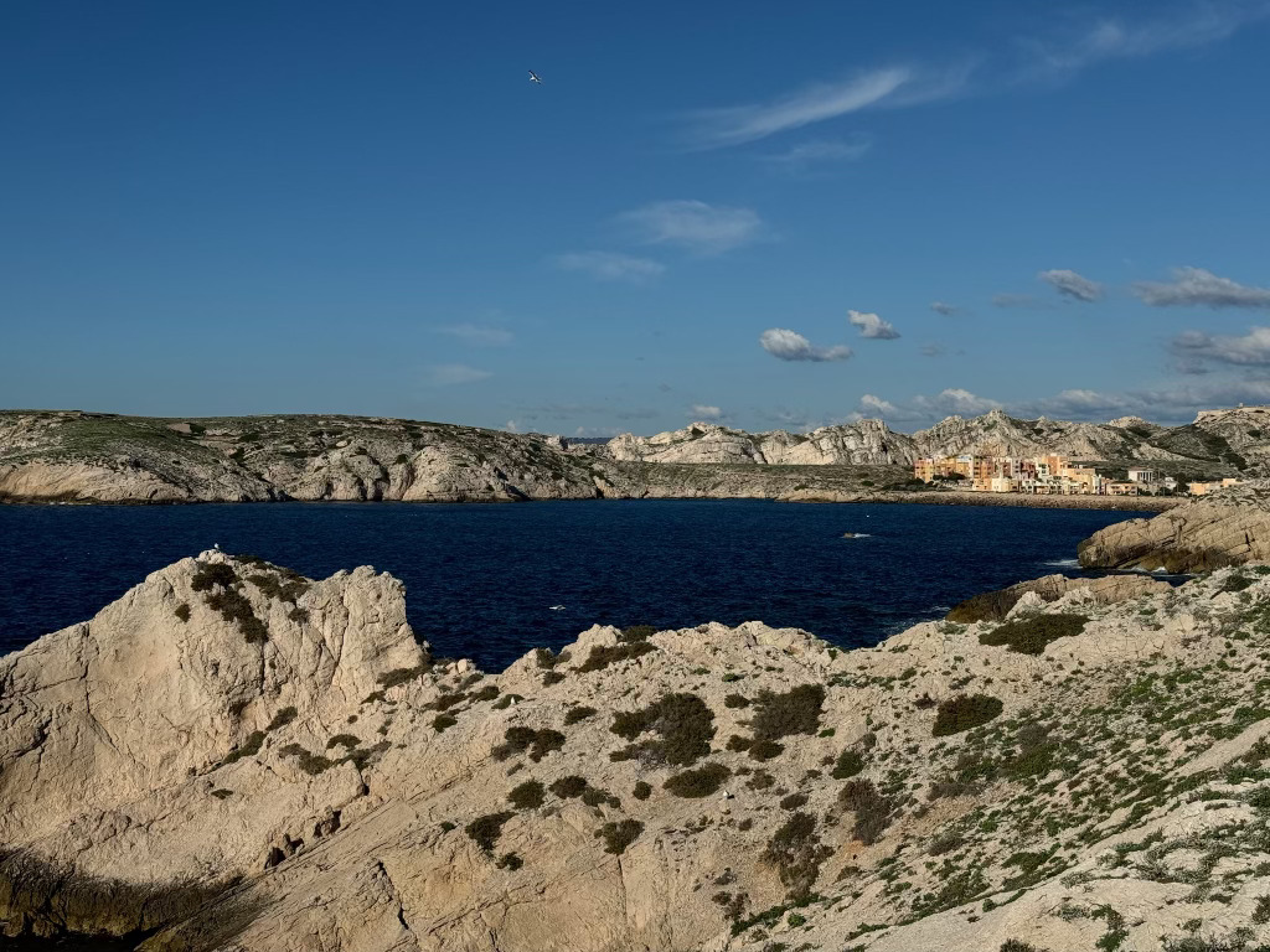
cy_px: 476
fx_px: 1761
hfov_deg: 39.7
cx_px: 635
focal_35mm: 48
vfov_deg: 30.3
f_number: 1.78
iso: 64
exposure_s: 1/9009
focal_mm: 6.76
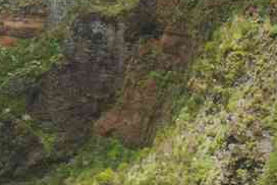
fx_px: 763
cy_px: -78
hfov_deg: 19.8
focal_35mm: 99
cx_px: -20
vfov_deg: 13.2
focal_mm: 18
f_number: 10
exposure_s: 1/40
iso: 200
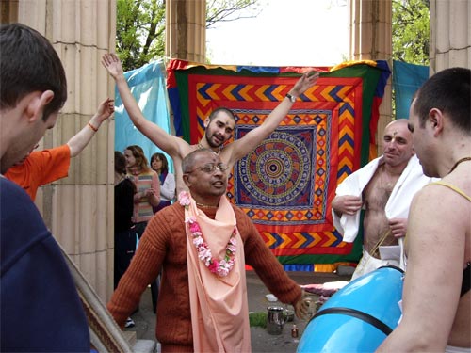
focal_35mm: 35
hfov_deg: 52.6
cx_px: 236
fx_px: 476
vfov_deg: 40.7
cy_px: 176
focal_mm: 5.8
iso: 100
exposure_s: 1/320
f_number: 2.8
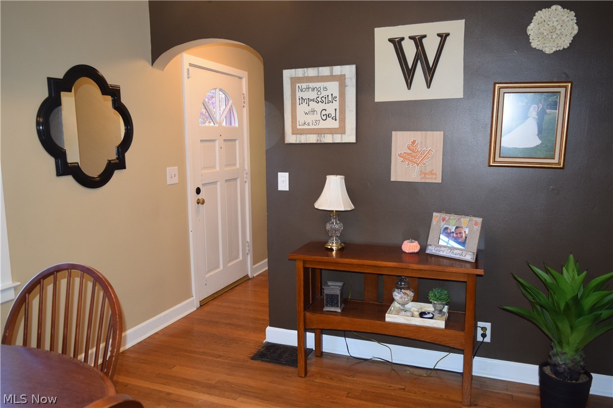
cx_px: 306
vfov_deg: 47.9
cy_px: 204
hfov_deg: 67.4
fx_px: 460
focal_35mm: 27
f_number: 4
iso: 800
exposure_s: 1/60
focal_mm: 18
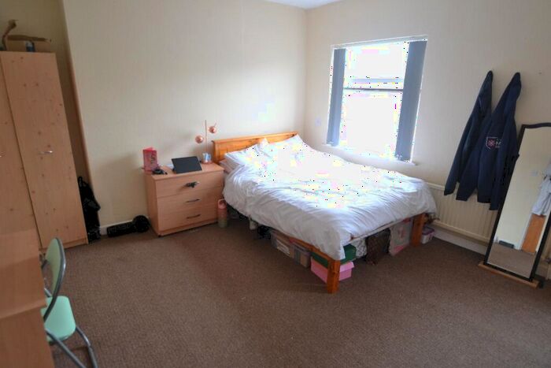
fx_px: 299
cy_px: 184
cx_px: 276
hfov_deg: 85.4
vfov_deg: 63.2
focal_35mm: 20
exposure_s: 1/60
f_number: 3.8
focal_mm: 13
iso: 720
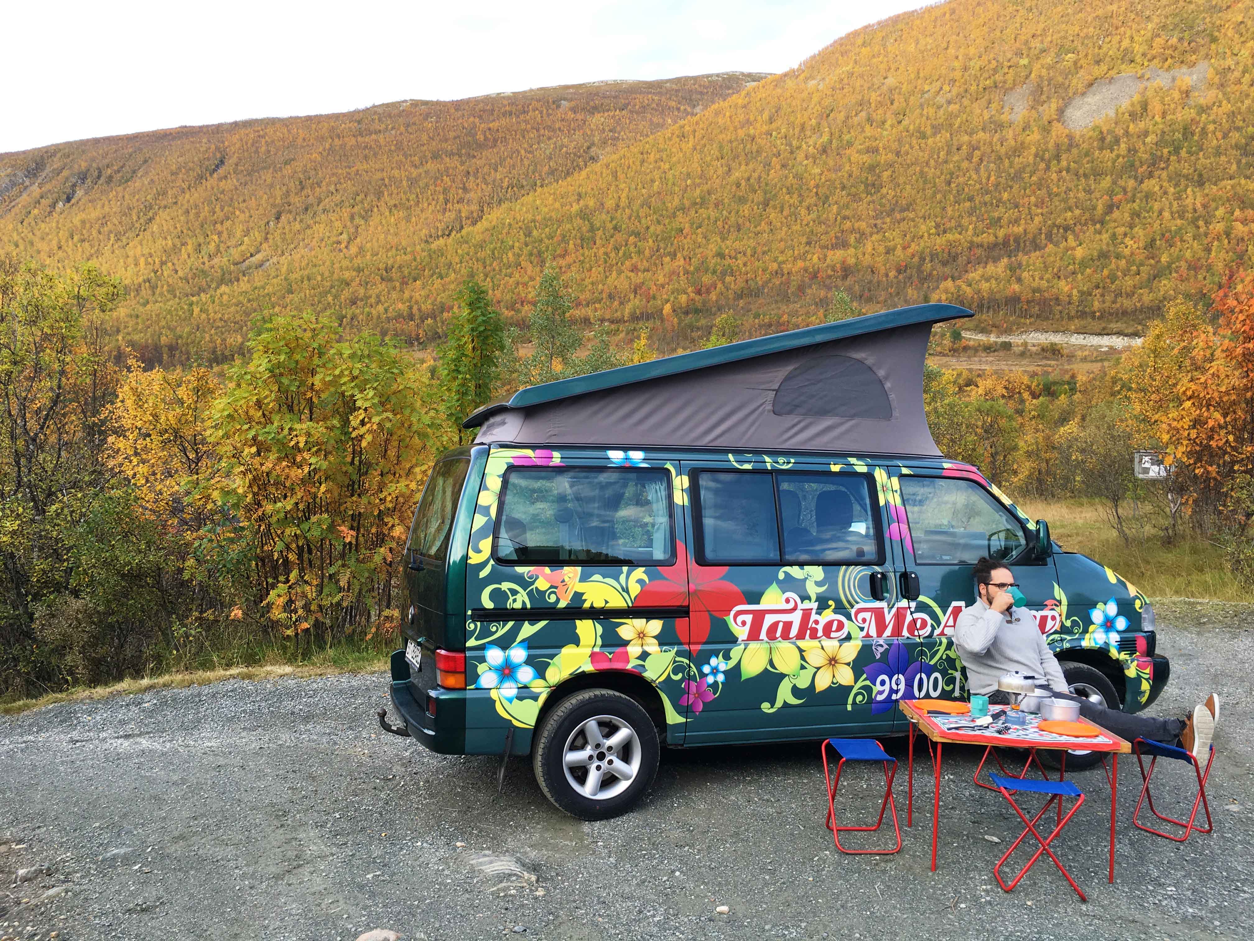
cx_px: 627
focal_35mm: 29
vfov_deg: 48.2
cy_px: 470
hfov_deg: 61.7
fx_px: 1051
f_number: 2.2
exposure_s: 1/117
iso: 25
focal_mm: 4.15
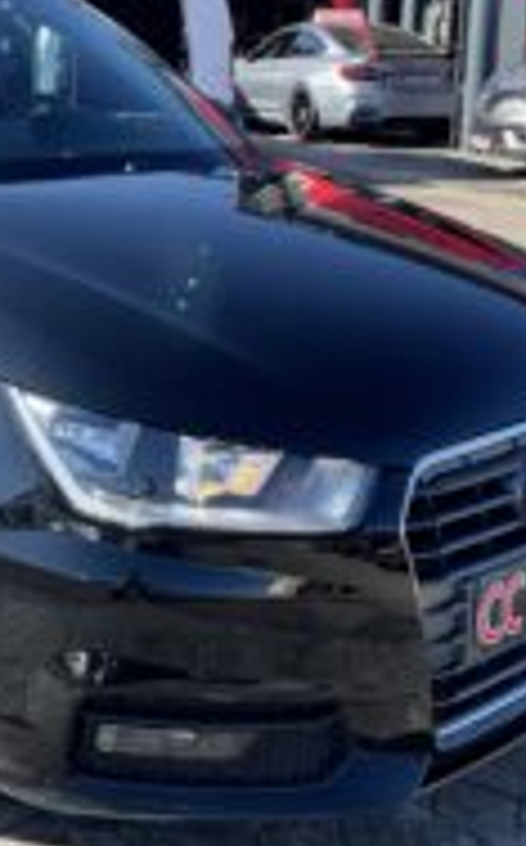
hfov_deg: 22.7
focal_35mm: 55
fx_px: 1265
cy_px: 335
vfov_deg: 36.8
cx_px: 25
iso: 32
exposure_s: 1/1092
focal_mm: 4.2
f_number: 1.6
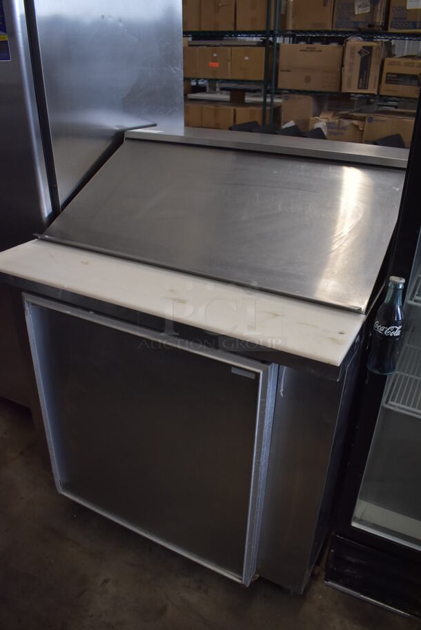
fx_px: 473
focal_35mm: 27
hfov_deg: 48.0
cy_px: 315
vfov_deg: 67.3
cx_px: 210
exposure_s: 1/160
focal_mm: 18
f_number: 3.5
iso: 800
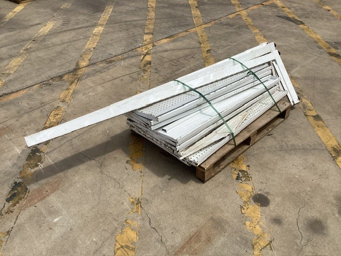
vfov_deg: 45.4
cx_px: 170
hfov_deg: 58.4
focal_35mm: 31
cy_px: 128
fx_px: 305
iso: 25
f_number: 2.4
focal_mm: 3.3
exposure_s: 1/3268
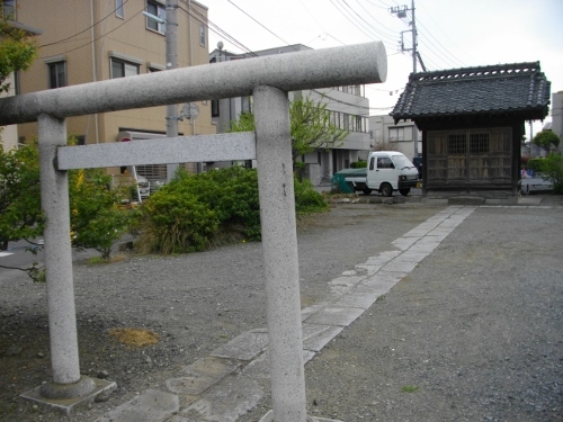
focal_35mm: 32
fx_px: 520
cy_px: 211
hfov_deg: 56.8
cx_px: 282
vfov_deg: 44.2
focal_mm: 5.7
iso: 100
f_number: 2.9
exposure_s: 1/500
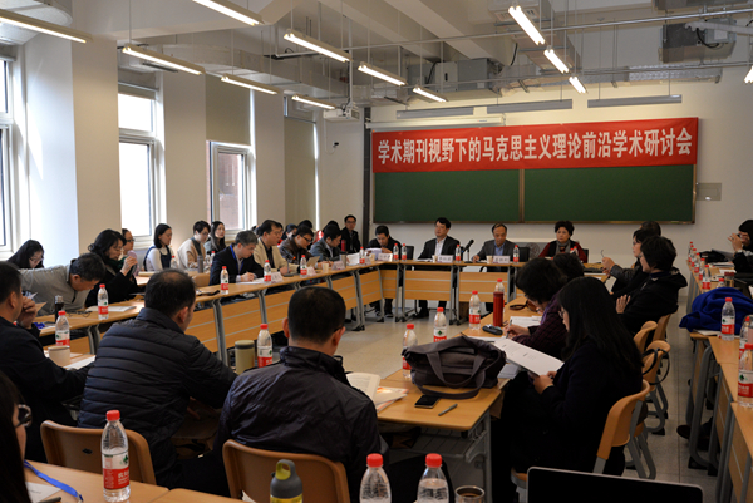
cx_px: 376
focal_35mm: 34
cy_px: 252
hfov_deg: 55.8
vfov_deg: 38.9
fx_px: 712
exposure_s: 1/250
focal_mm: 34
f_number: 6.3
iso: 1250
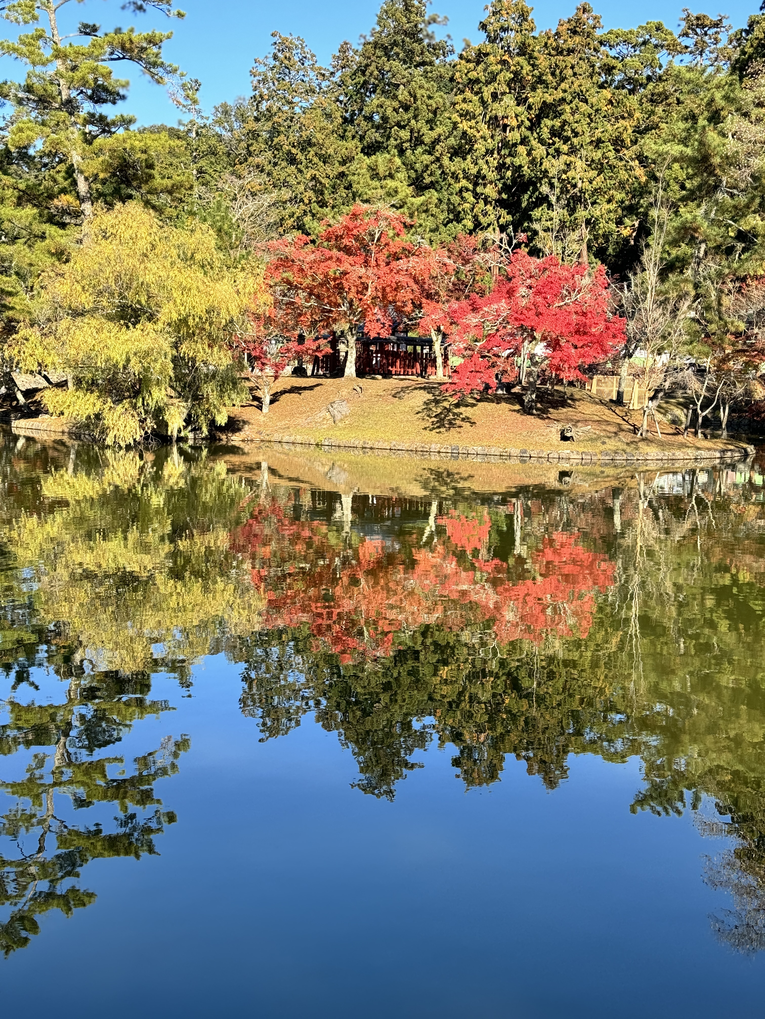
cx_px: 382
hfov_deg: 30.3
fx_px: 1414
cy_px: 510
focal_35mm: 48
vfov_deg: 39.7
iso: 64
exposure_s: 1/1490
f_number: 1.78
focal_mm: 6.86
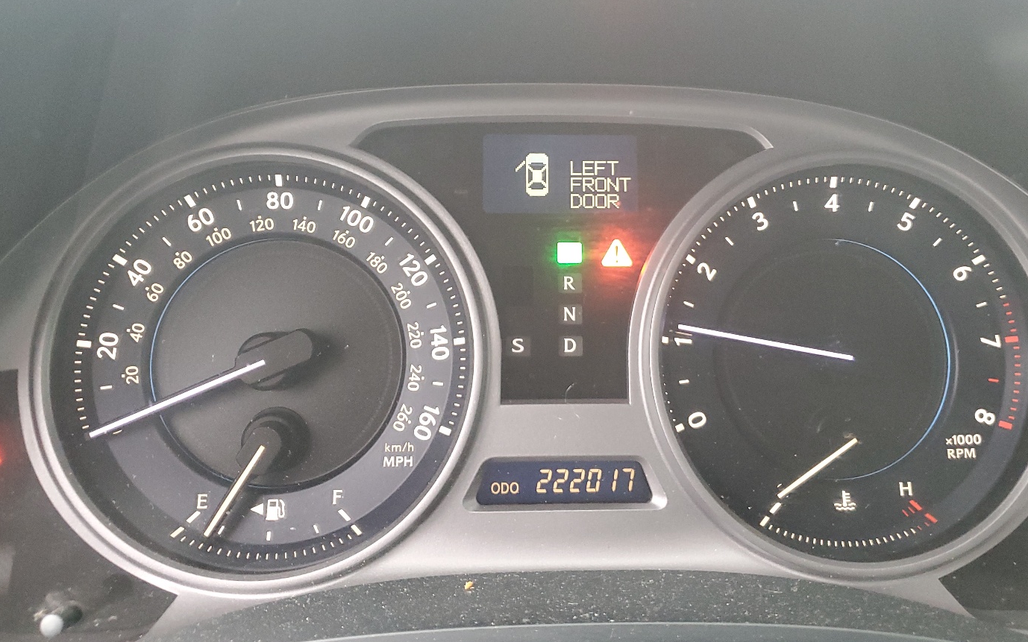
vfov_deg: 39.2
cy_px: 253
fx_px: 896
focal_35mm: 32
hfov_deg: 59.6
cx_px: 534
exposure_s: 1/25
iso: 299
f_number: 1.5
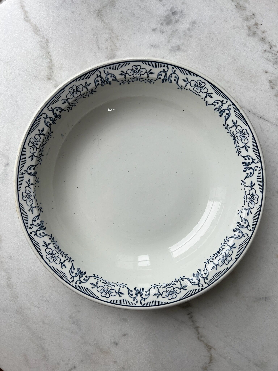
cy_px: 186
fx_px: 278
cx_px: 139
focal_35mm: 26
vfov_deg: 67.3
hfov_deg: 53.1
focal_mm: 5.7
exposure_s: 1/632
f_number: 1.5
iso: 50
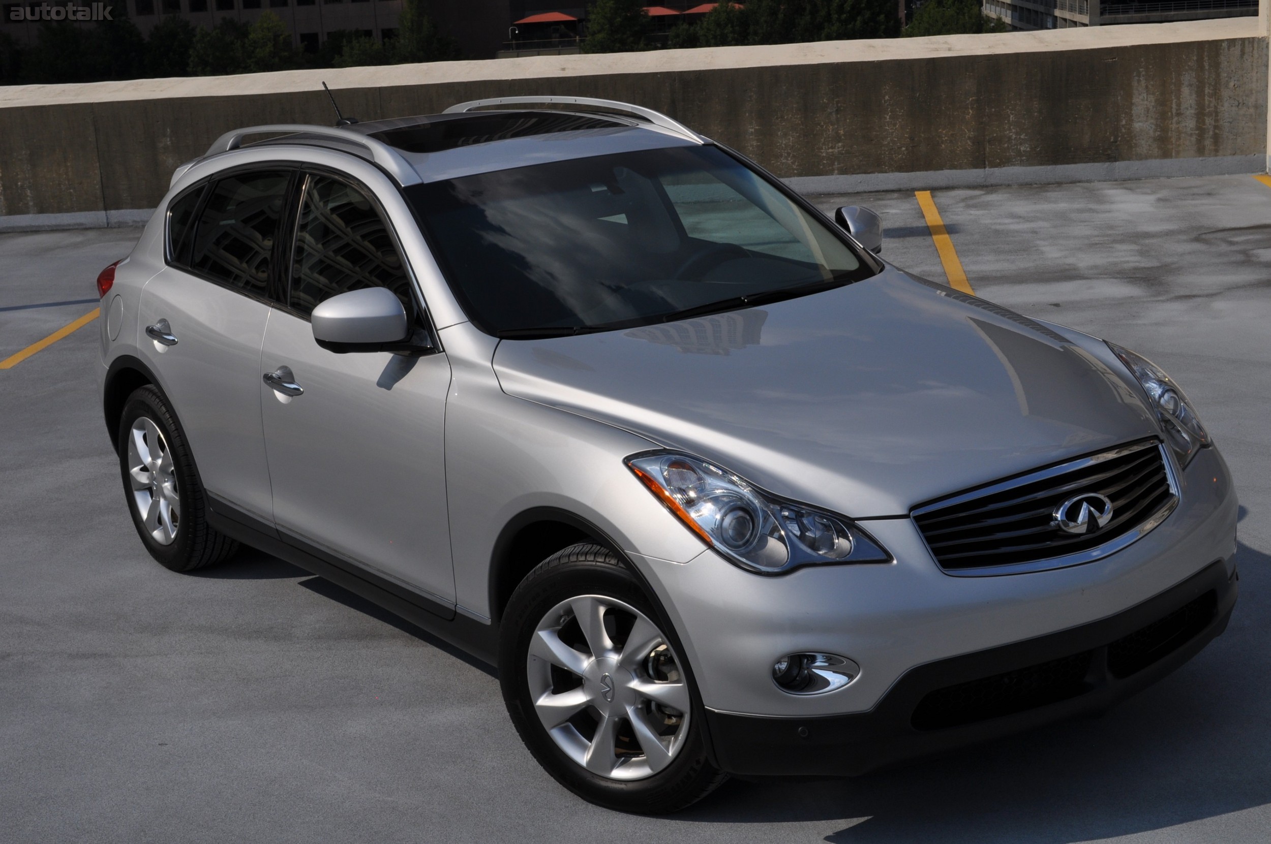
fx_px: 1851
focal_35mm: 52
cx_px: 636
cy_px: 422
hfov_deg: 37.9
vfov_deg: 25.7
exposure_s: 1/640
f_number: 13
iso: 200
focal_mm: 35
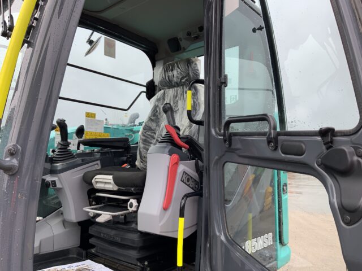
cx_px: 181
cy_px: 136
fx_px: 303
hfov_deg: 61.7
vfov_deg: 48.2
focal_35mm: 29
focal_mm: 3
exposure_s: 1/221
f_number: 1.8
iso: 16
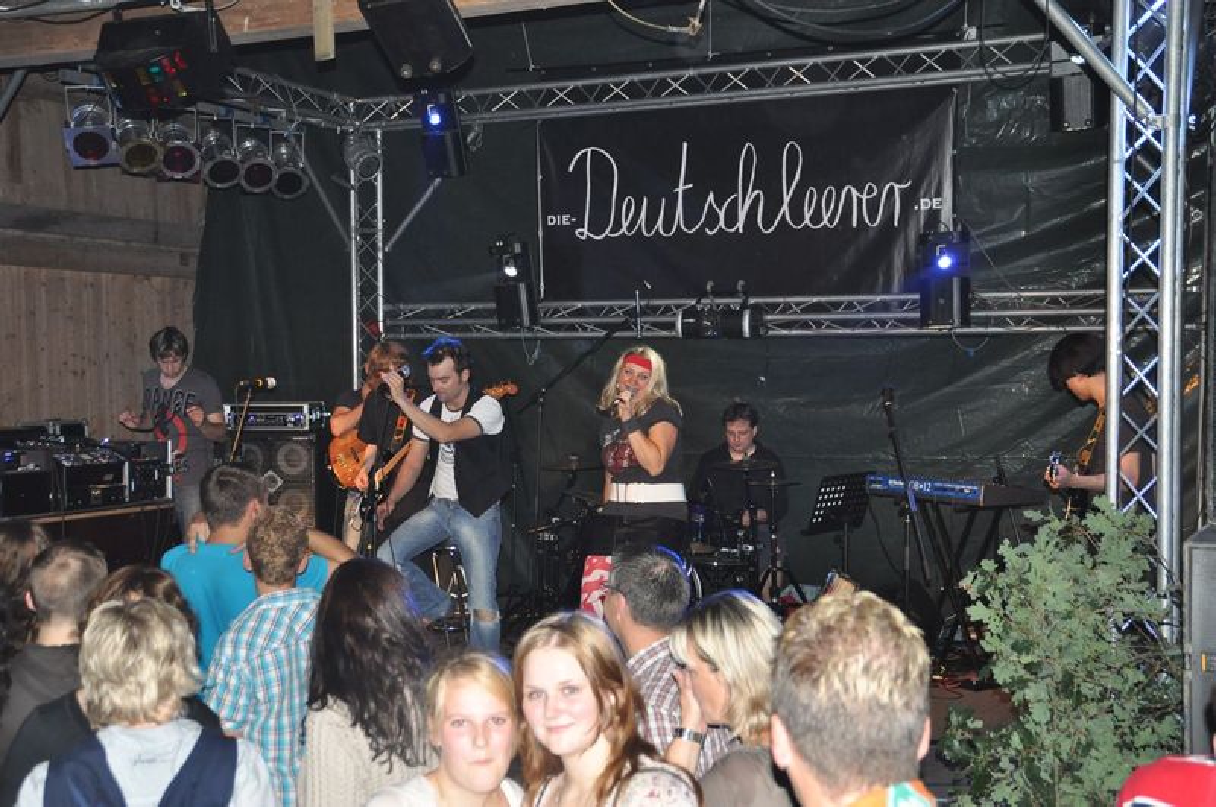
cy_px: 404
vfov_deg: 28.0
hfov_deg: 41.2
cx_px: 608
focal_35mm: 48
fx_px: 1619
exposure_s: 1/60
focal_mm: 32
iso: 800
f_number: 4.2
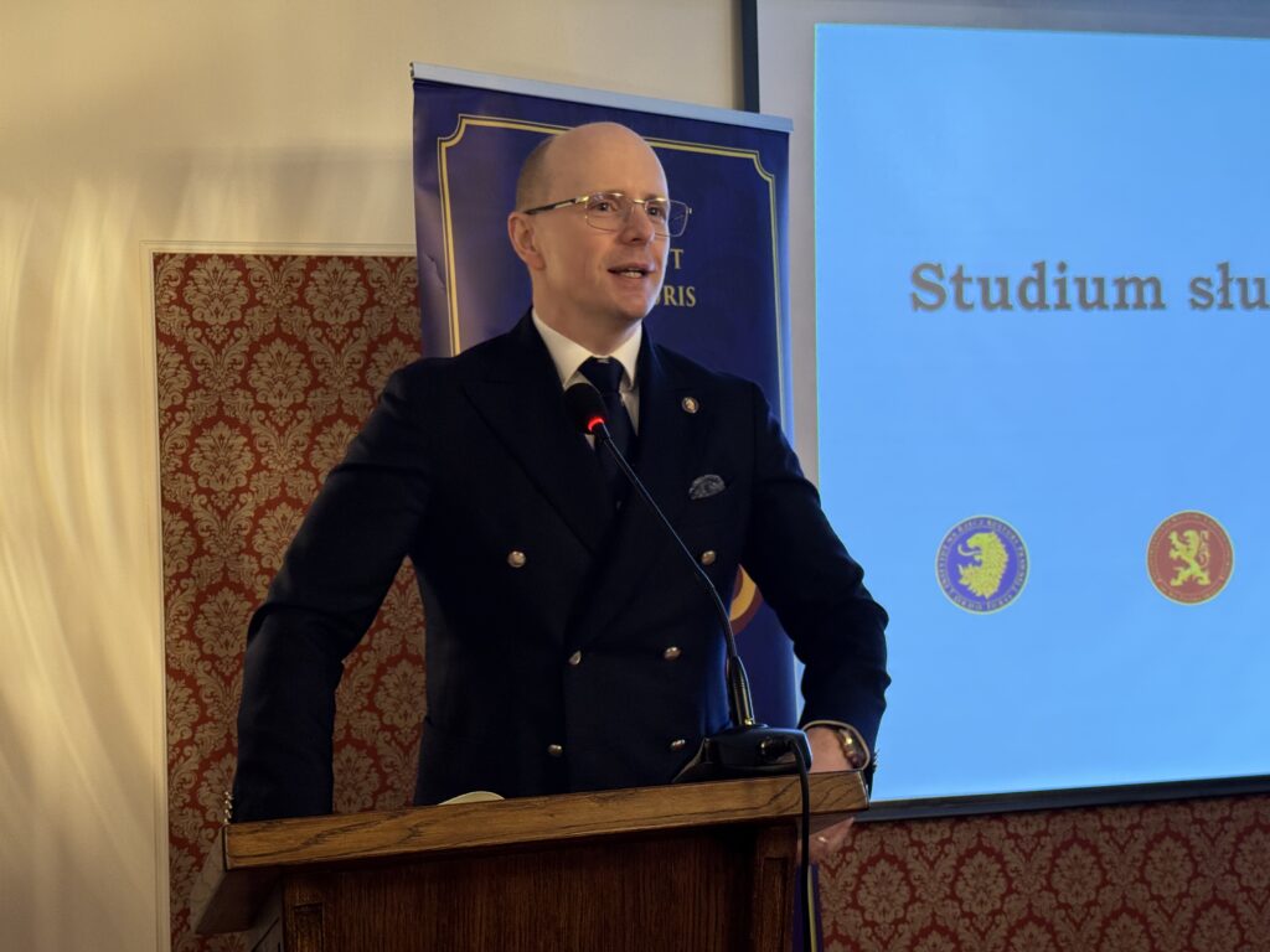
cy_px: 476
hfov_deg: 39.7
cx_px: 635
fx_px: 1761
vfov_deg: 30.3
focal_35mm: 48
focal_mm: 6.76
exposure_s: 1/60
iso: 100
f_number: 1.78
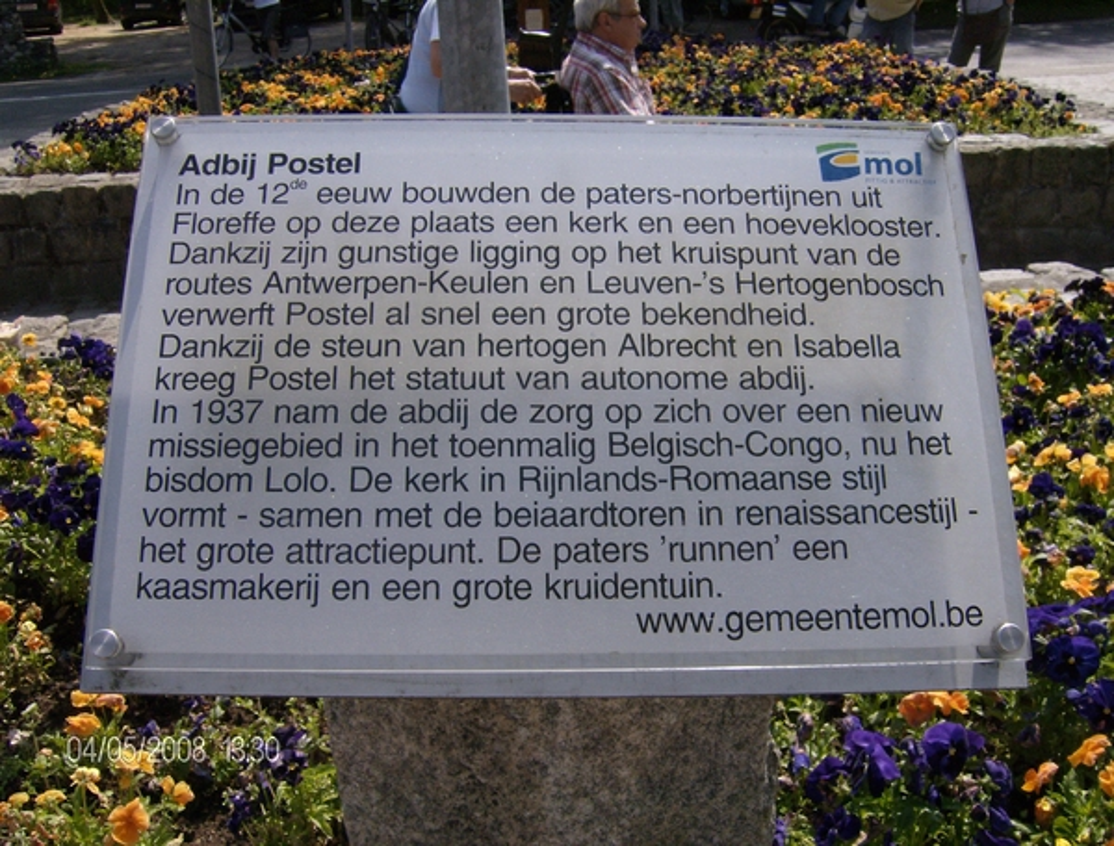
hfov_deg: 51.1
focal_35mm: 36
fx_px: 1164
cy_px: 423
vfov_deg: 40.0
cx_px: 557
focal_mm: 6
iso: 100
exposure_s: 1/602
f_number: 4.7
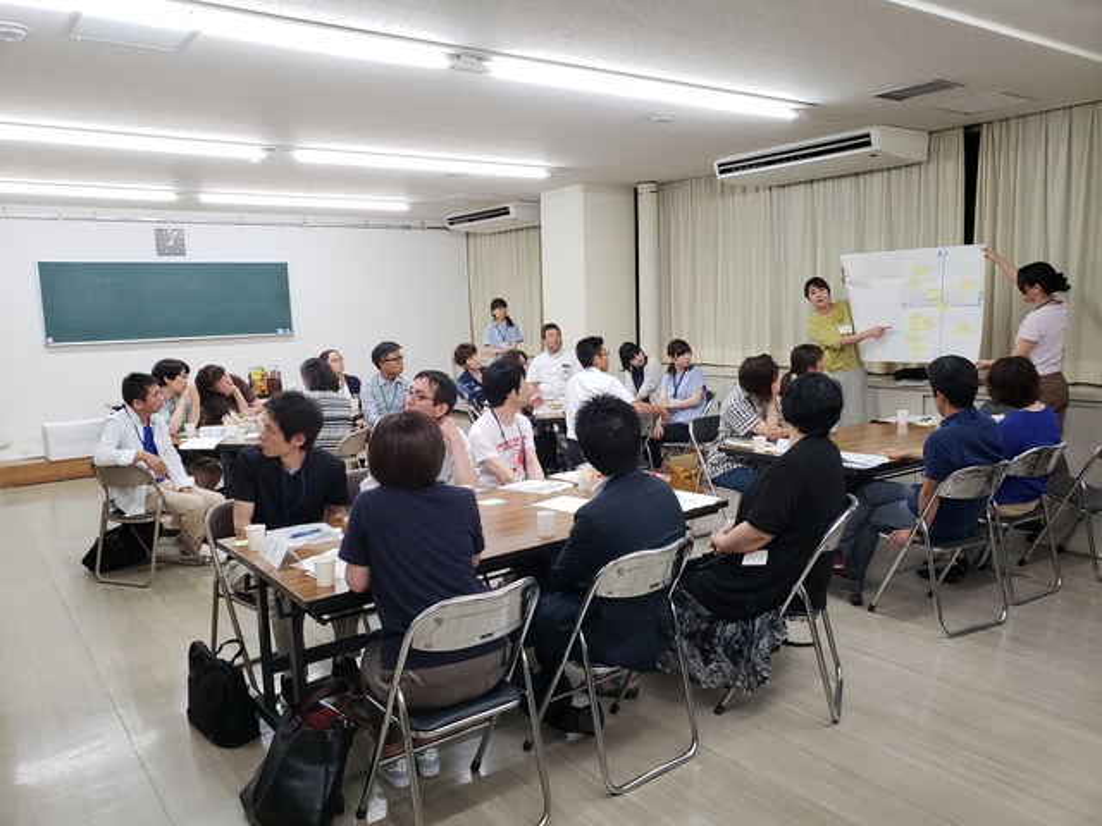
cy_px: 413
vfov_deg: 53.1
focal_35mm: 26
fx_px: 828
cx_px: 551
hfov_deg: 67.3
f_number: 2.4
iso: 320
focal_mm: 4.3
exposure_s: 1/50
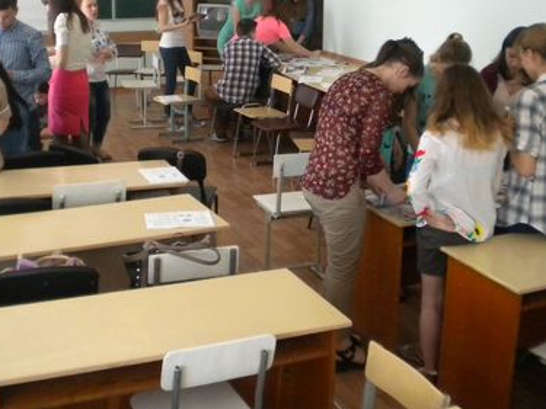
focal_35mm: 51
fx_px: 804
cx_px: 242
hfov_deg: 37.5
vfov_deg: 28.2
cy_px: 112
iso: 400
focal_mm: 6.3
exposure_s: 1/242
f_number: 3.1
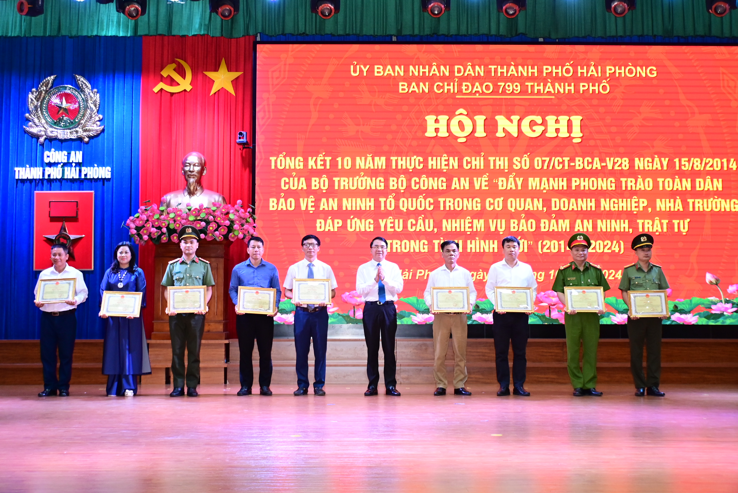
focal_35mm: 48
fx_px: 985
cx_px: 369
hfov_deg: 41.1
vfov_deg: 28.1
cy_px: 246
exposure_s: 1/200
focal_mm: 32
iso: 2000
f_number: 4
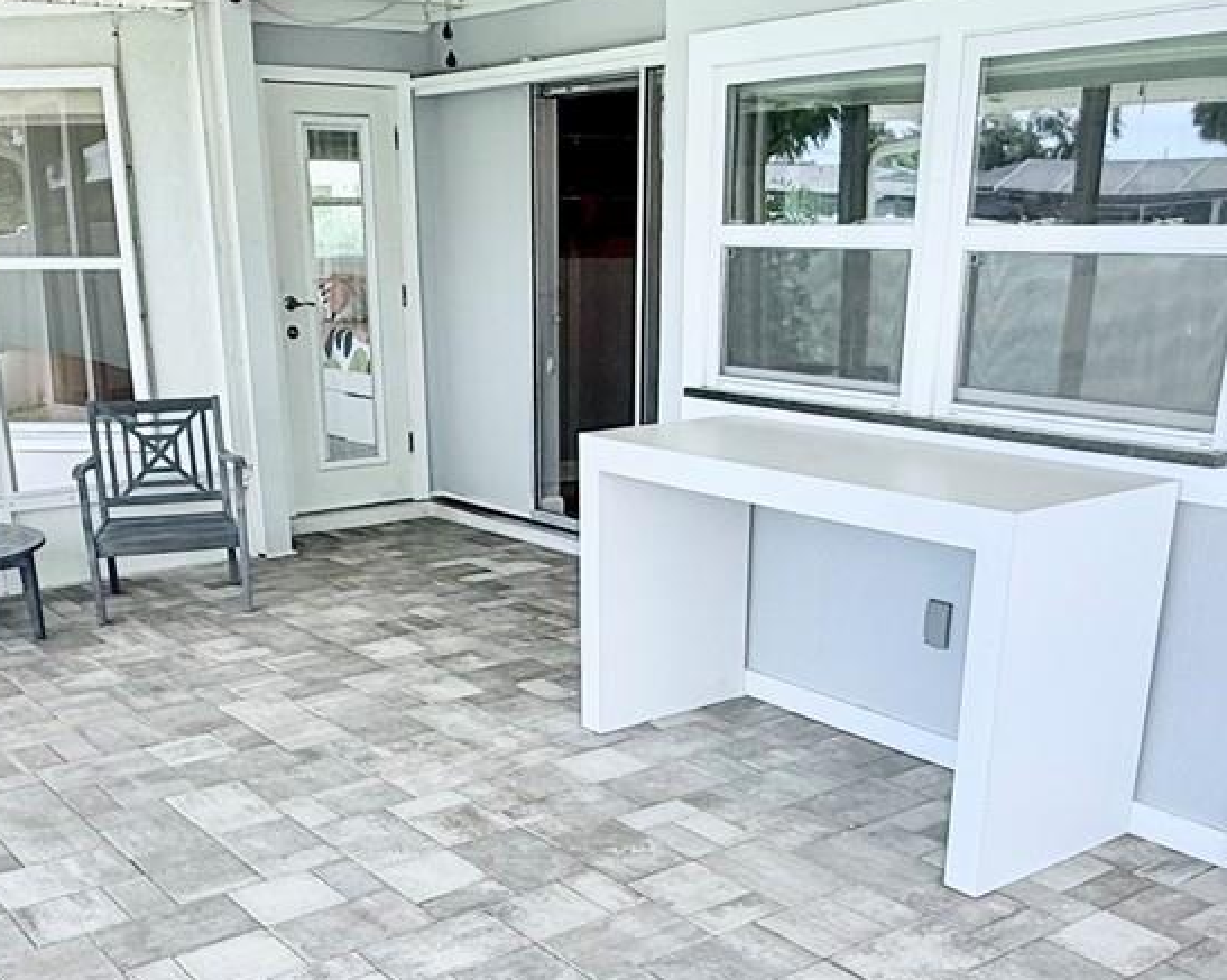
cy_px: 796
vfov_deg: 36.0
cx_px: 581
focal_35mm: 40
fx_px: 1452
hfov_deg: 45.8
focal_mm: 2.22
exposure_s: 1/267
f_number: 2.2
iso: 64
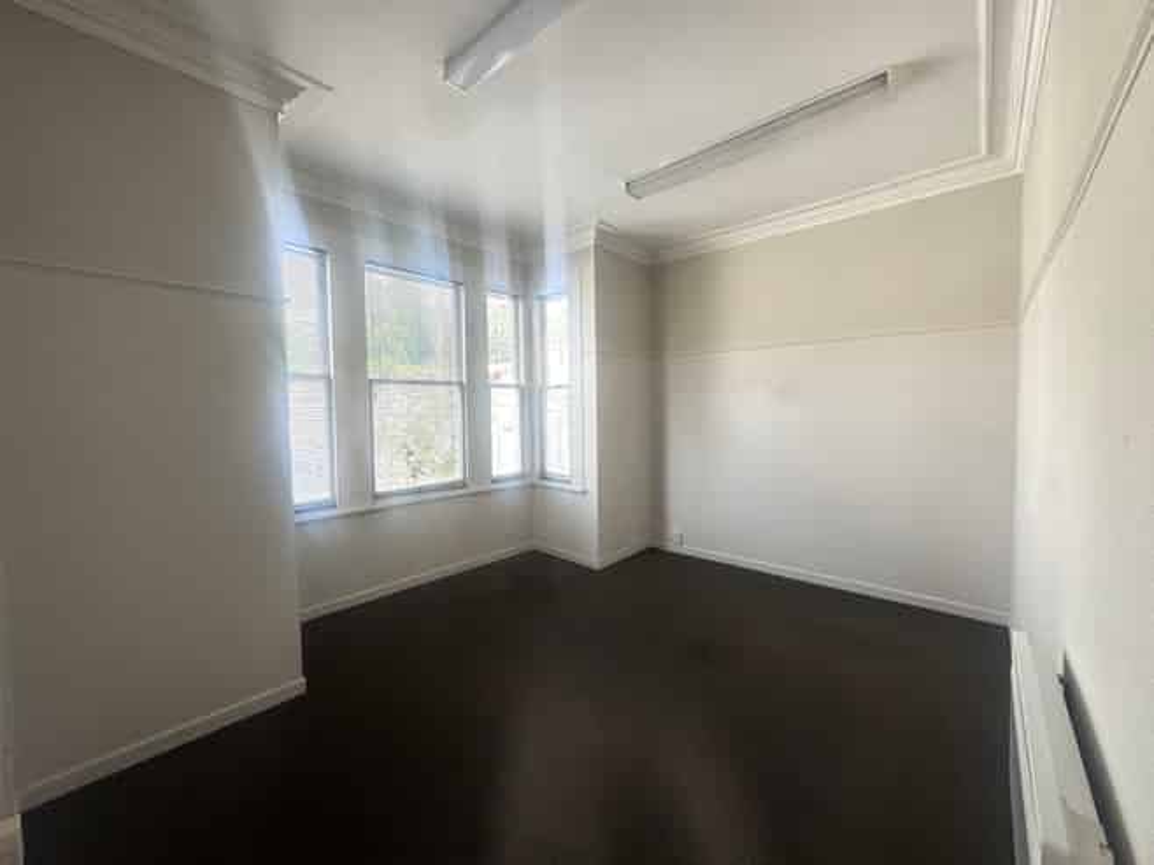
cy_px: 432
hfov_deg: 102.1
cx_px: 577
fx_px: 467
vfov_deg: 85.6
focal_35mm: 14
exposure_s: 1/99
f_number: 2.2
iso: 50
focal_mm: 2.22
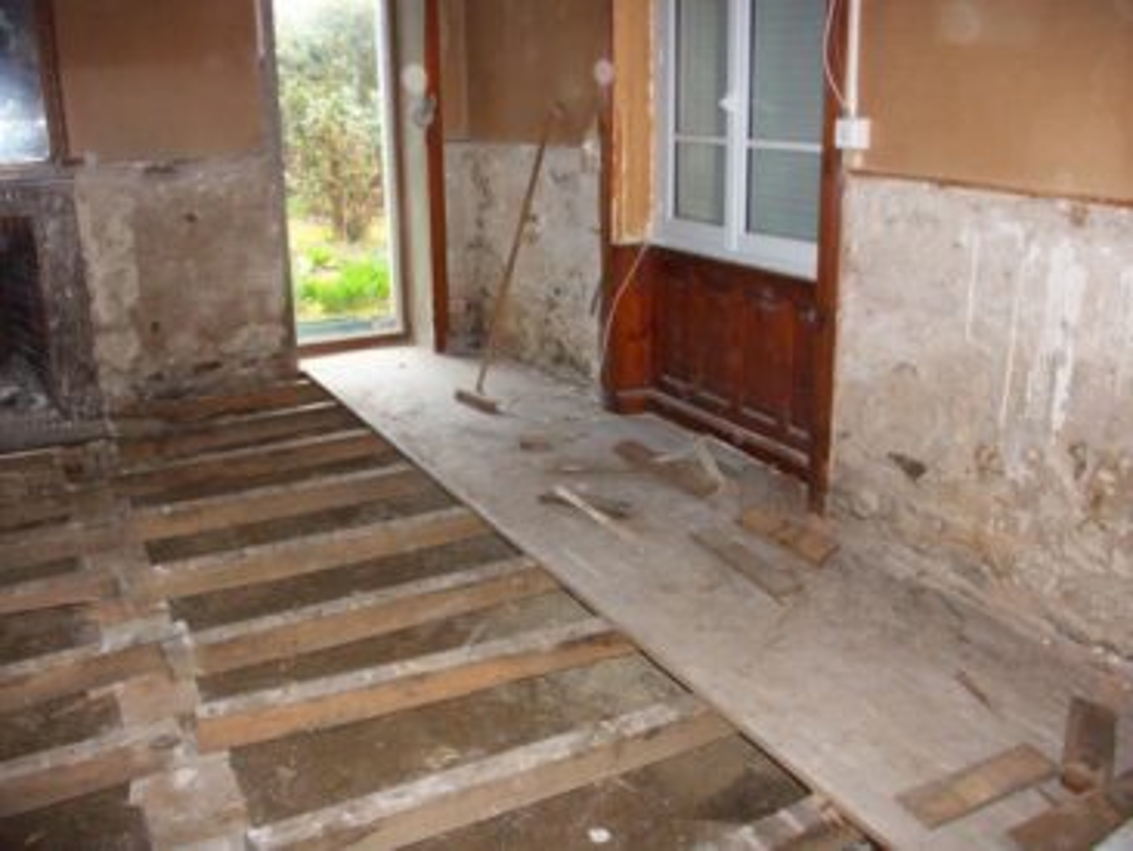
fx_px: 1015
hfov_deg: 58.3
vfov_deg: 45.5
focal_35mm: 31
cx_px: 566
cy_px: 426
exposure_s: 1/125
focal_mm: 5.7
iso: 320
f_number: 2.9
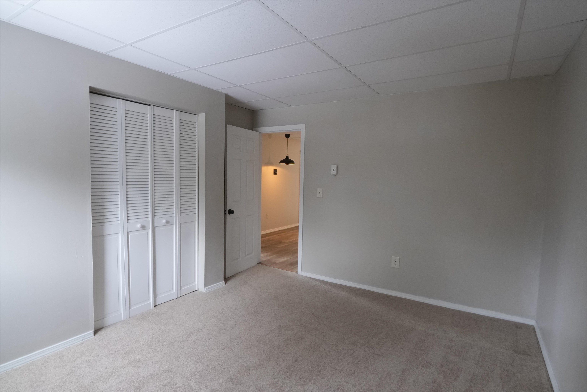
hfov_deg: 90.0
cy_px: 196
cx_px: 294
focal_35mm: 18
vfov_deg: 67.4
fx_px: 293
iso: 1000
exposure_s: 1/6
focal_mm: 12
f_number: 11
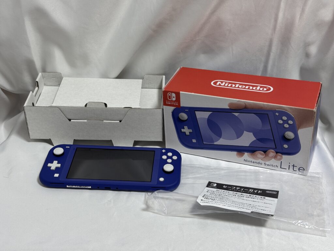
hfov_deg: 39.7
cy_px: 126
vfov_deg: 30.3
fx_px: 463
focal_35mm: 48
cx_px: 167
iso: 80
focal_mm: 6.76
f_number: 1.78
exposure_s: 1/78
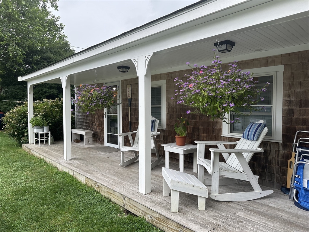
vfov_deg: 56.8
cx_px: 154
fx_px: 214
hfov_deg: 71.6
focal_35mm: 24
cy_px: 116
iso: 80
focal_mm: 6.86
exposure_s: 1/694
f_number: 1.78
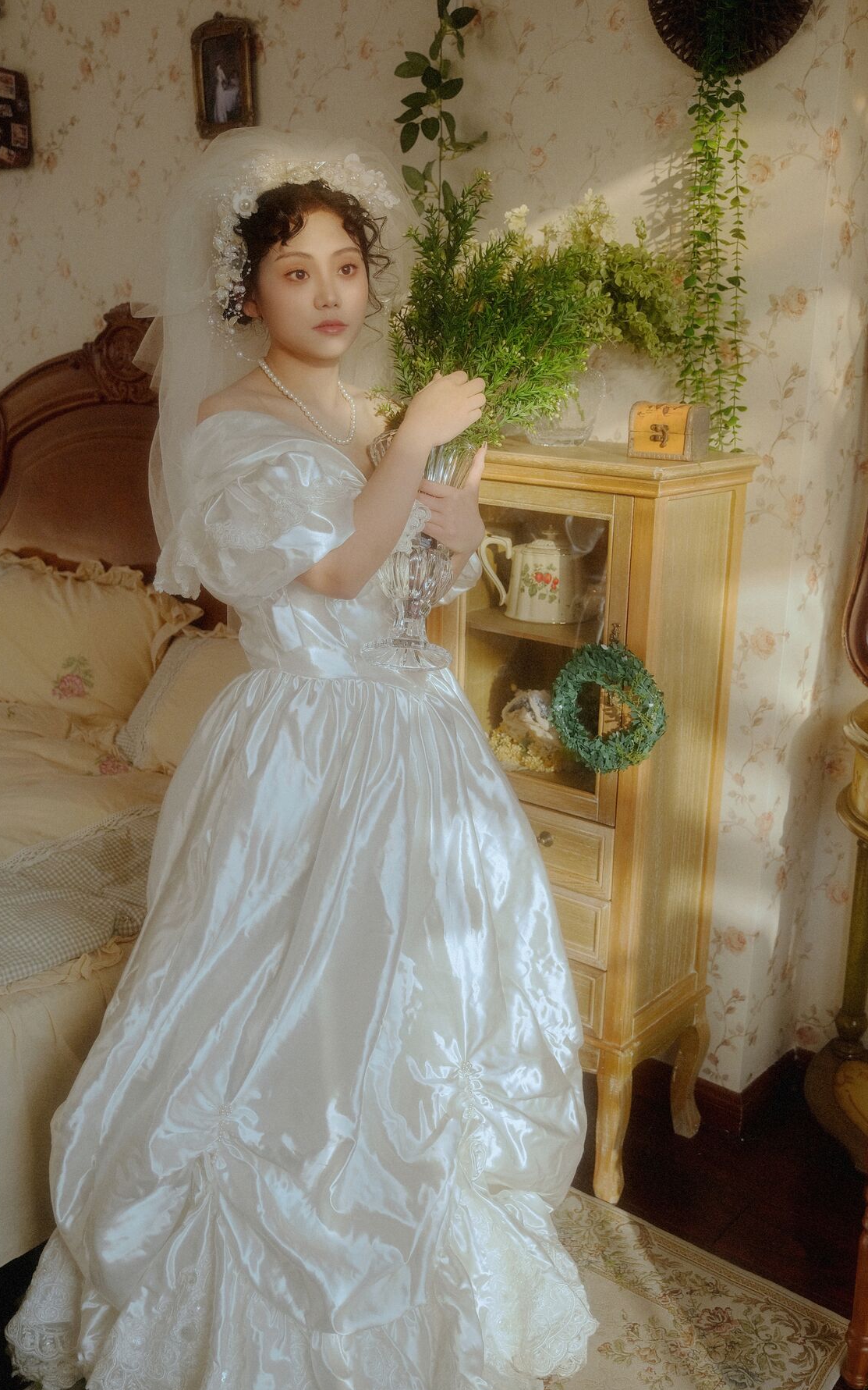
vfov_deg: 56.7
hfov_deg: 37.3
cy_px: 702
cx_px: 462
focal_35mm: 34
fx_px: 1287
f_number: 2.8
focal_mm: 22
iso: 800
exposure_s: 1/1000
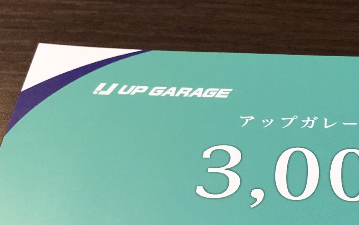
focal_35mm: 69
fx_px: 675
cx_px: 342
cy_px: 198
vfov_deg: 18.6
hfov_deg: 28.3
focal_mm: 3.99
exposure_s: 1/15
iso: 64
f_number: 1.8
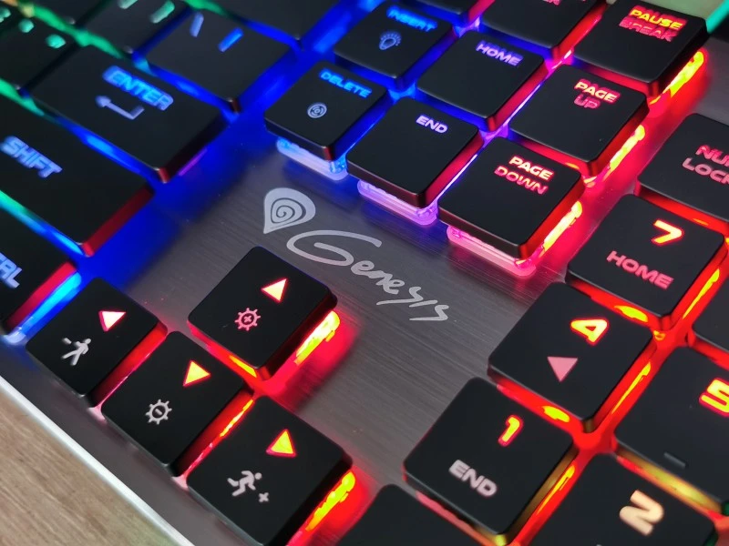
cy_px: 273
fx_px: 948
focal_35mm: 45
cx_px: 364
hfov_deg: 42.1
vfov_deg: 32.2
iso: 200
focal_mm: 5.56
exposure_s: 1/50
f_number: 1.6
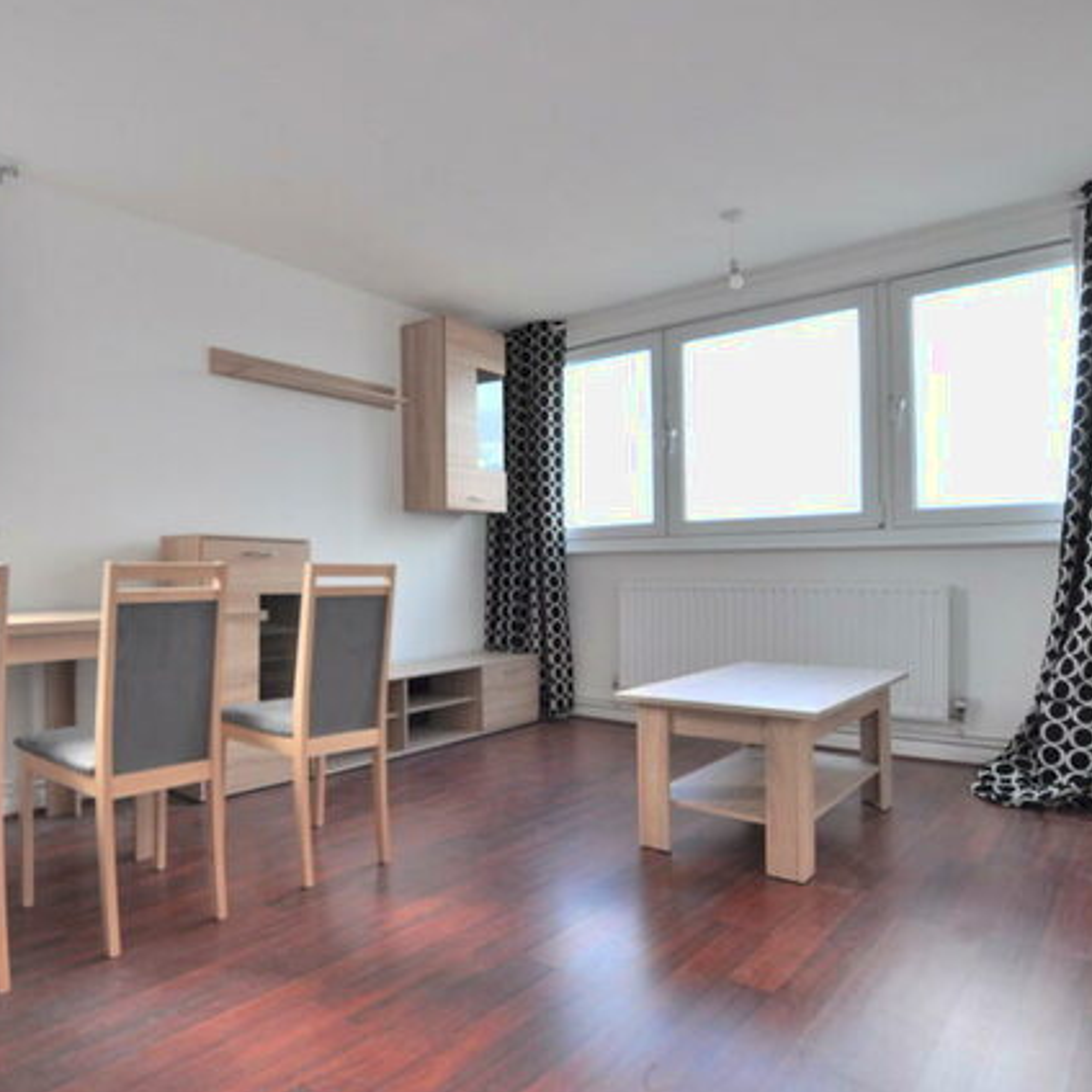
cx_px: 379
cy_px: 578
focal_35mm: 21
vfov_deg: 72.1
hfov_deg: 70.4
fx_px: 749
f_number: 5.6
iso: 360
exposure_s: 1/125
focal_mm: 10
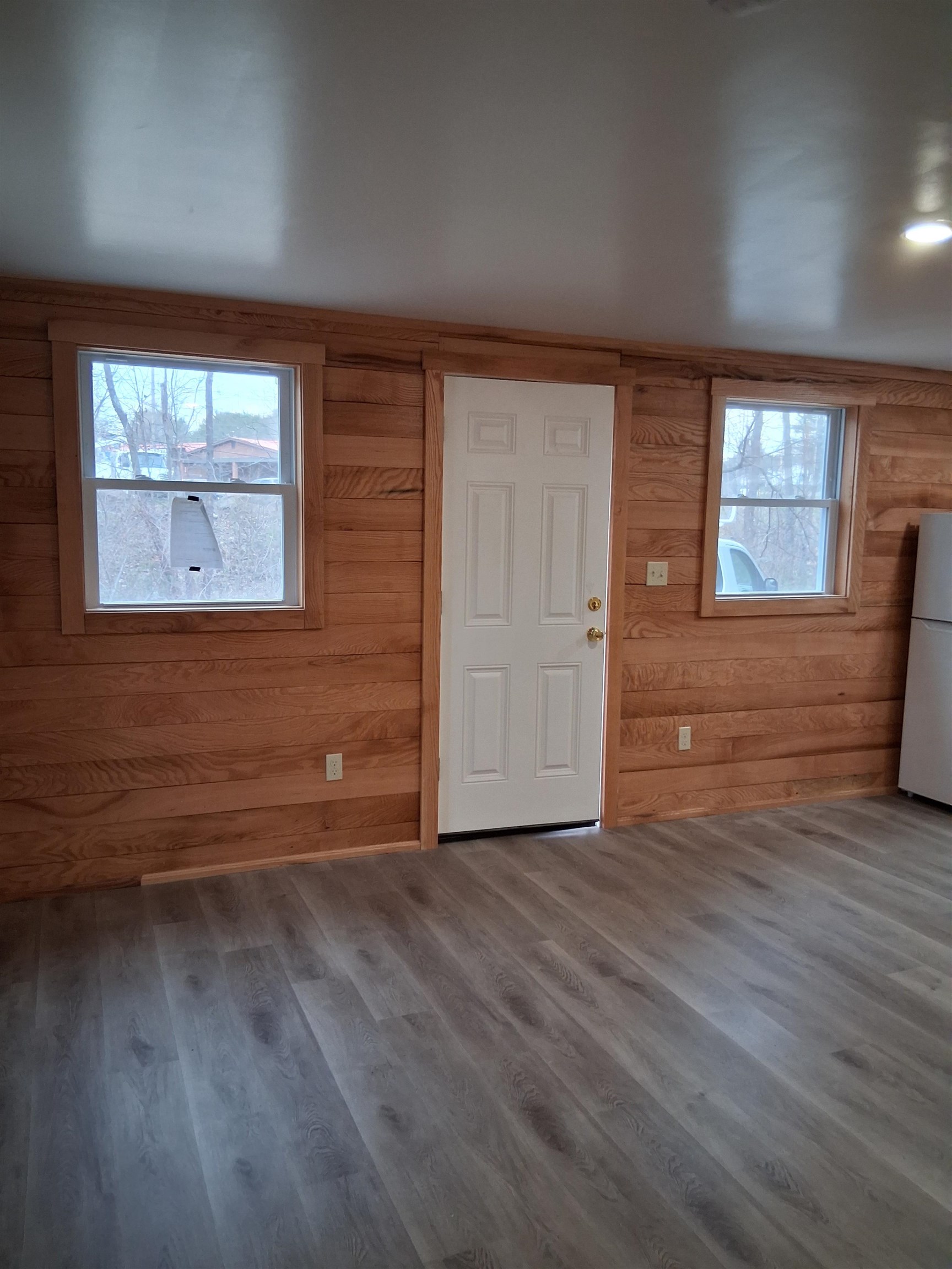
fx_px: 953
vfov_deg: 67.3
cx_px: 476
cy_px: 634
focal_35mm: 26
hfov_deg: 53.1
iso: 320
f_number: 1.8
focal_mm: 3.98
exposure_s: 1/60
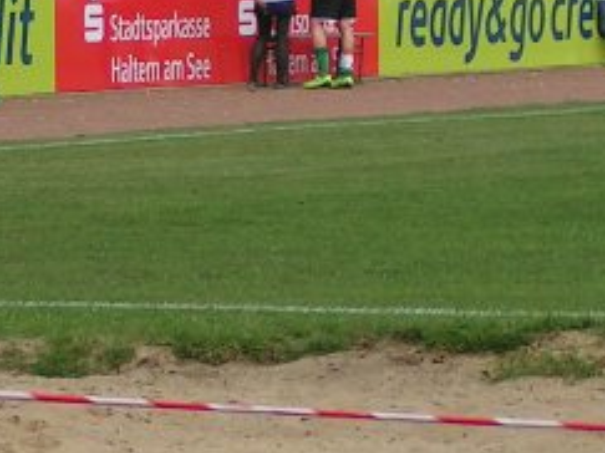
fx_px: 7180
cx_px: -55
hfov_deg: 4.8
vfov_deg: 3.6
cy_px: -246
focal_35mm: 411
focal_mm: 19.1
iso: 50
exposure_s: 1/640
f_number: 3.5
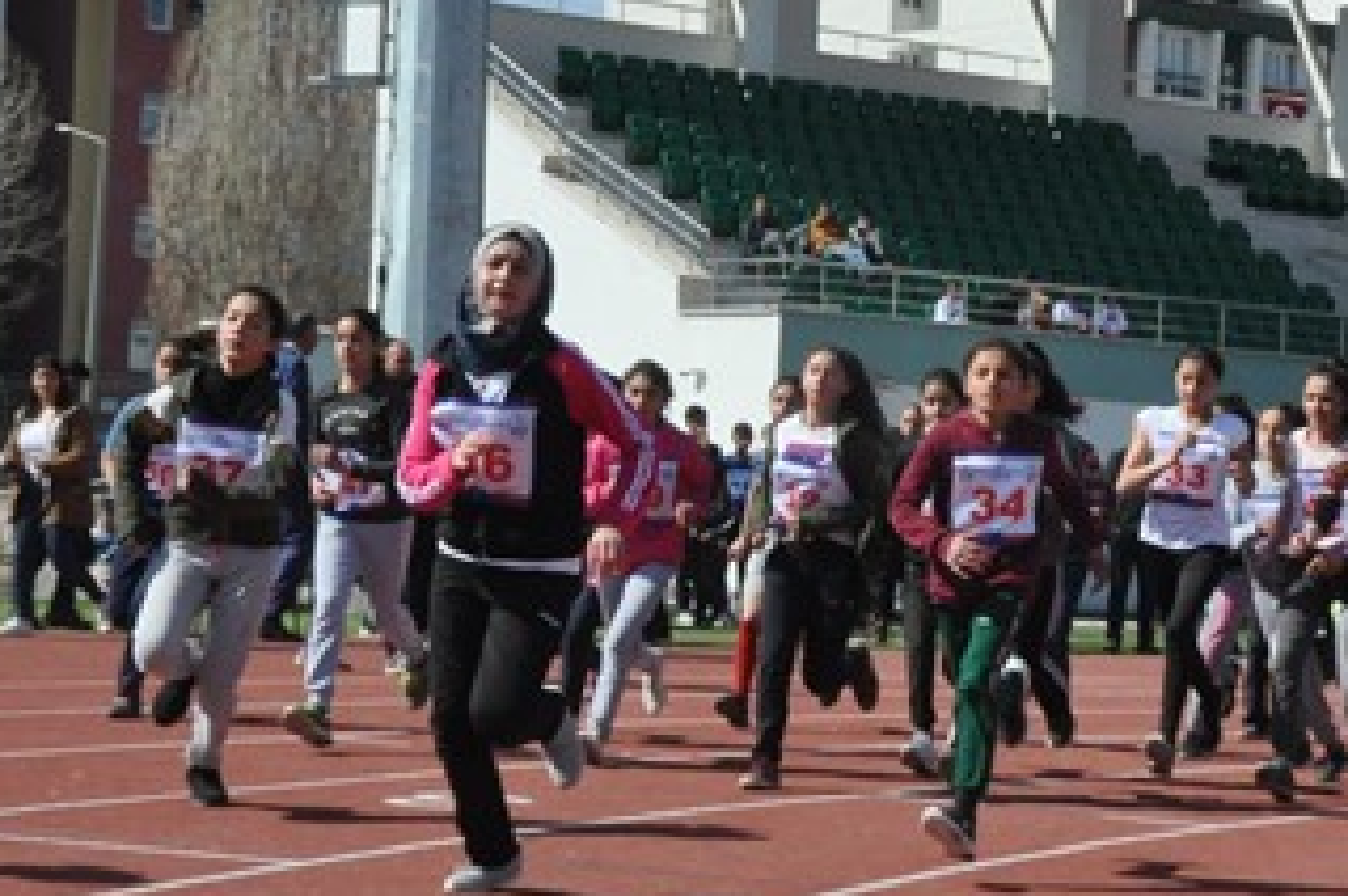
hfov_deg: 19.7
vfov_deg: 13.1
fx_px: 3890
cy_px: 363
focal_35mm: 104
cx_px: 718
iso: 1250
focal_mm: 34
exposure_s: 1/400
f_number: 20
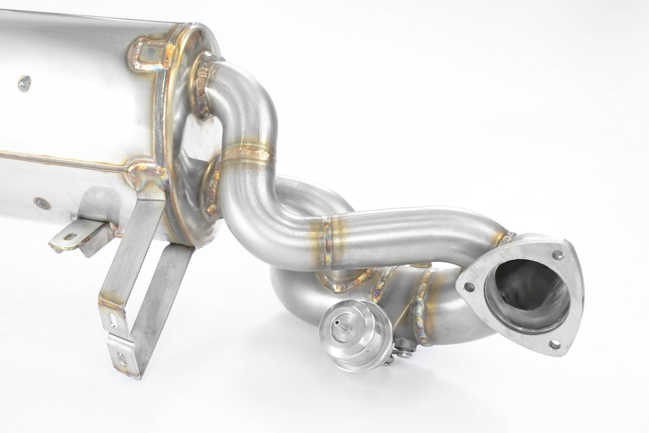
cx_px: 324
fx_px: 1406
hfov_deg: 26.0
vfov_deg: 17.5
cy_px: 216
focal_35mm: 78
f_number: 10
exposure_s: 1/160
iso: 4000
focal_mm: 52
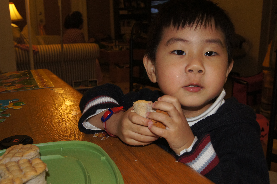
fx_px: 300
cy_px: 92
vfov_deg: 34.2
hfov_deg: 49.6
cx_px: 138
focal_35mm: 39
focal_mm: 26
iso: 800
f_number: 8
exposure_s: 1/60
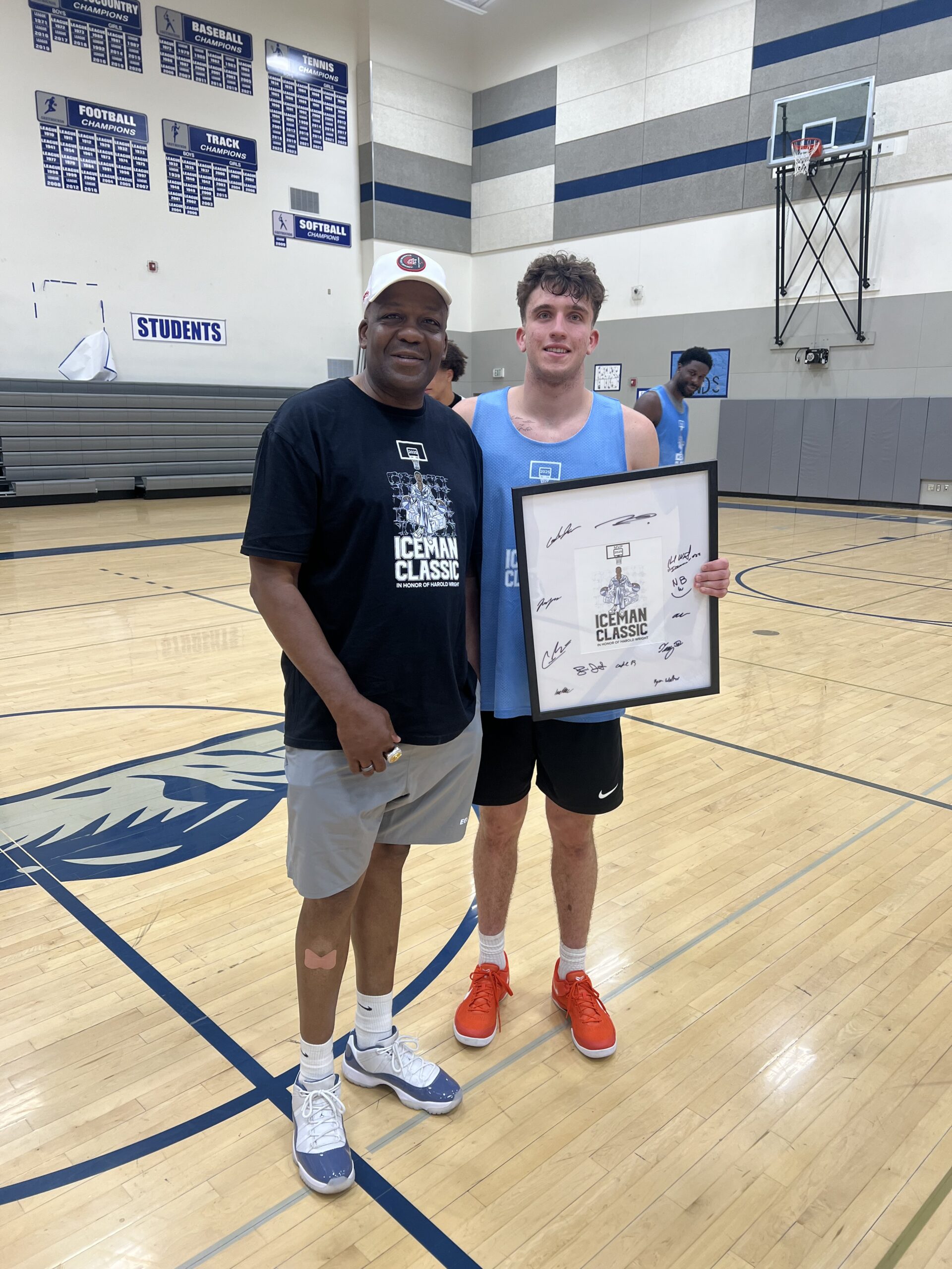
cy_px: 634
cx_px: 476
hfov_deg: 53.1
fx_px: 953
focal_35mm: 26
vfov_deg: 67.3
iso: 64
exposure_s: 1/60
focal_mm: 5.7
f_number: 1.5
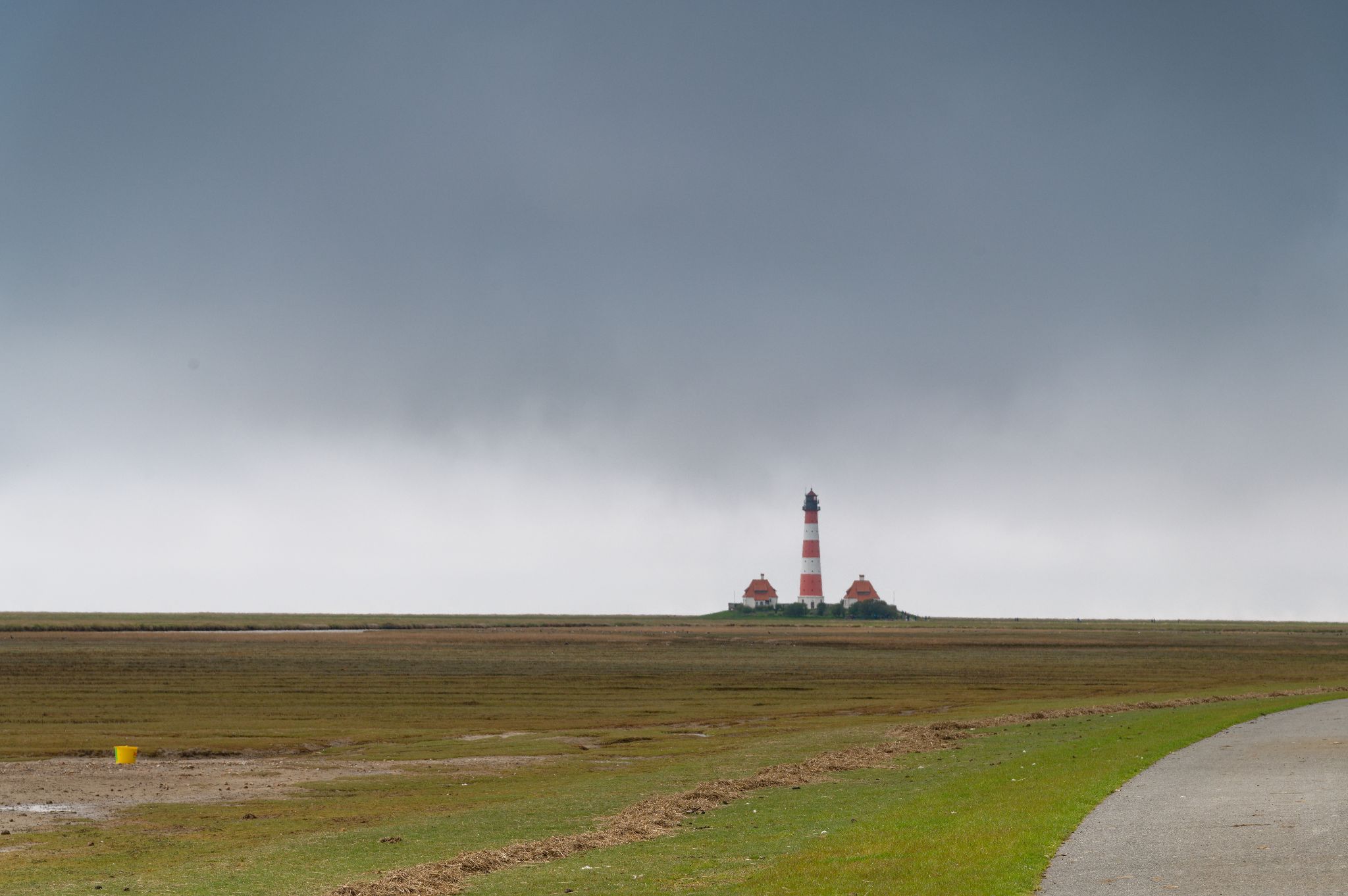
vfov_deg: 13.0
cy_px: 448
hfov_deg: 19.5
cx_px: 674
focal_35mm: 105
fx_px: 3928
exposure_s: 1/500
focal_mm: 105
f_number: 8
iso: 100
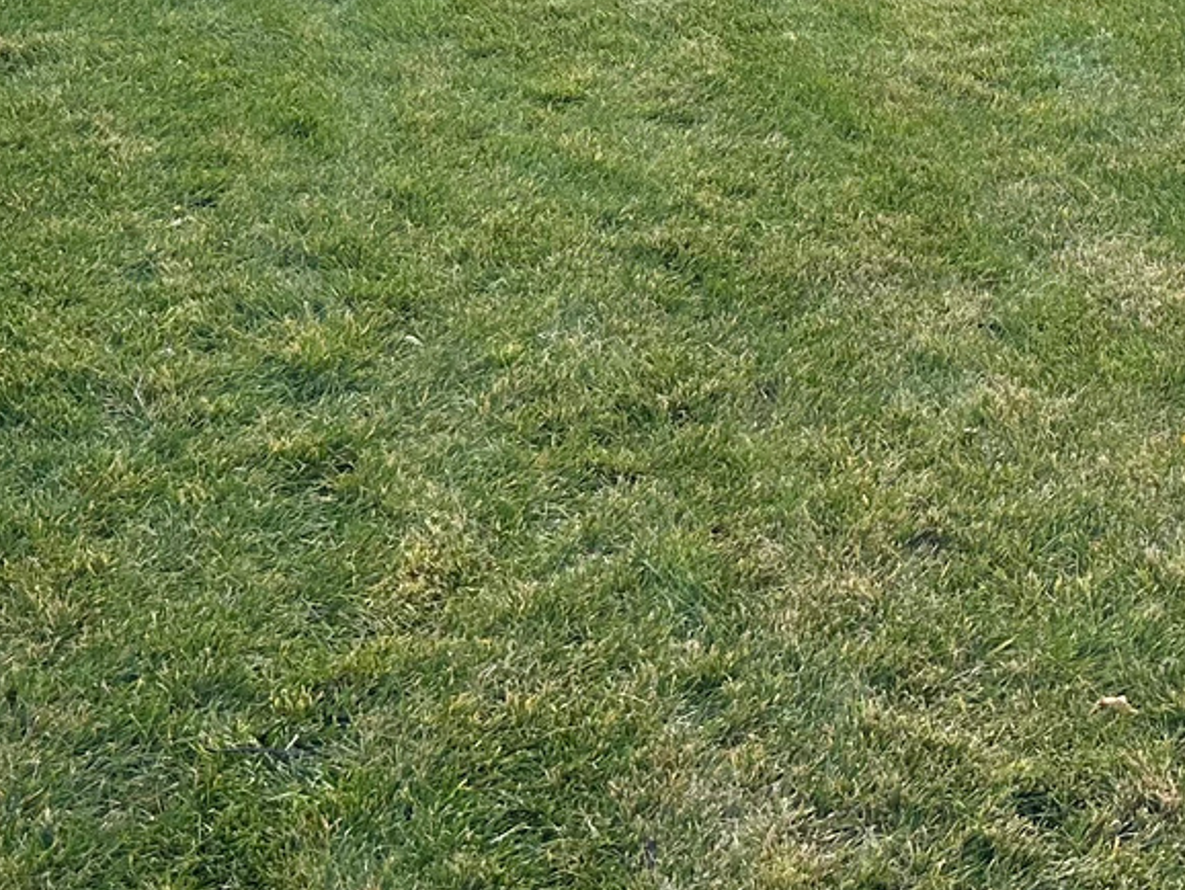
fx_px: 2911
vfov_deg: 16.3
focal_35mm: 85
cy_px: -301
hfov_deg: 22.9
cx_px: 826
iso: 80
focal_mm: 6.86
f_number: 1.78
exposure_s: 1/1083
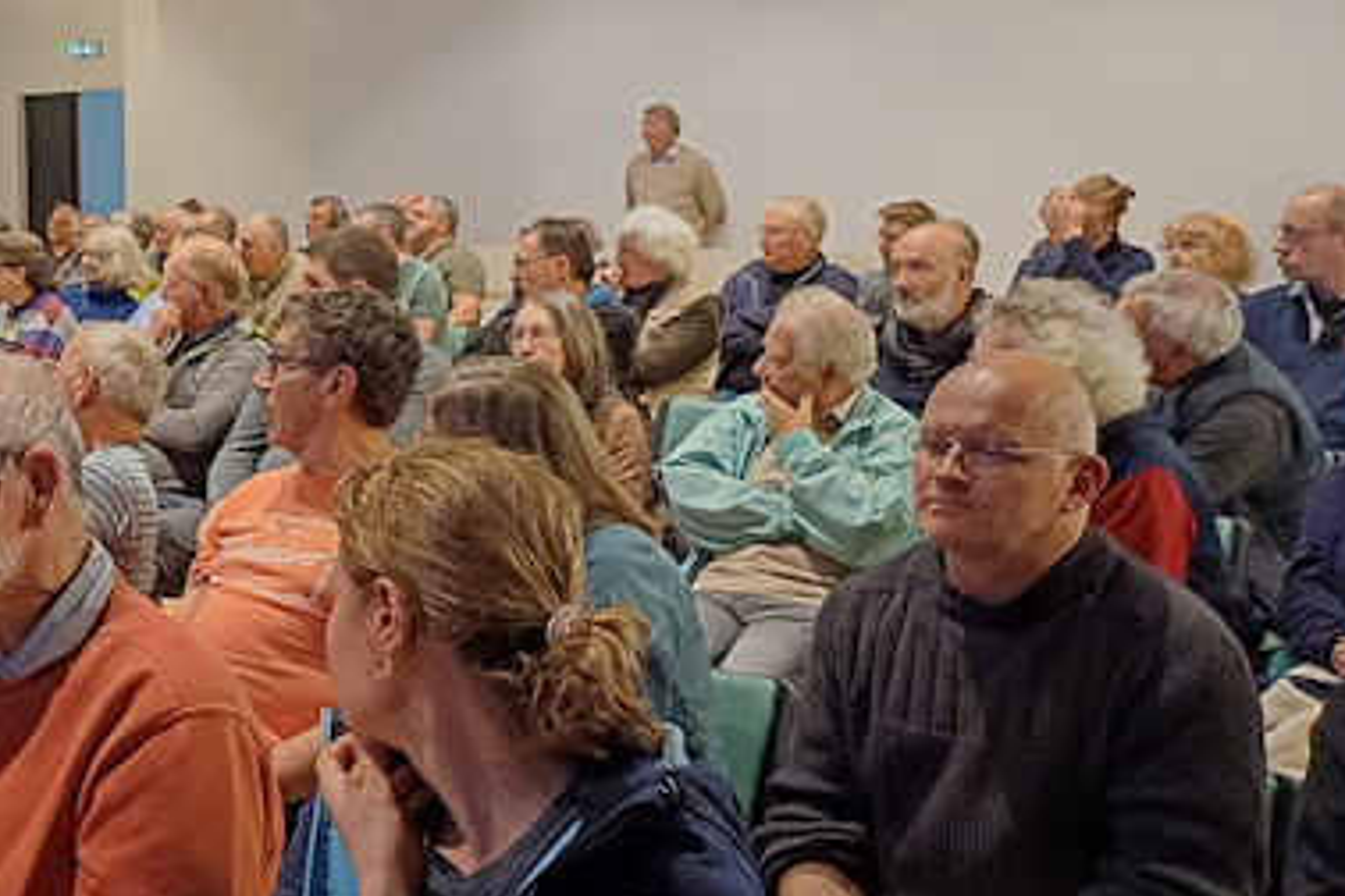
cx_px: -32
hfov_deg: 32.9
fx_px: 2055
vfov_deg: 24.5
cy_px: 324
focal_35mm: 55
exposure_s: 1/25
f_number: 1.8
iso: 640
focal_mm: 4.65
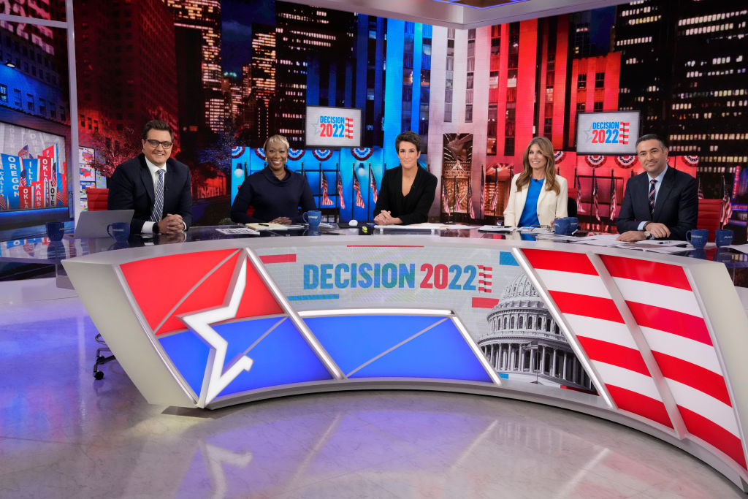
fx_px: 769
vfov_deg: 36.0
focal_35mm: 37
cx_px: 374
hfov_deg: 51.9
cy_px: 250
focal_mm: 37
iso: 6400
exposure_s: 1/250
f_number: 7.1
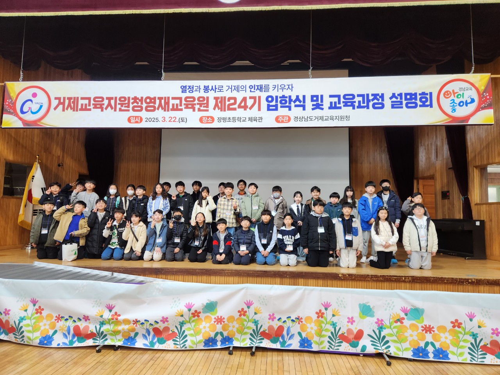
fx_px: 332
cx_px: 250
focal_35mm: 23
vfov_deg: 58.9
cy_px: 188
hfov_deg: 73.9
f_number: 1.8
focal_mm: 5.4
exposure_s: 1/120
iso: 160
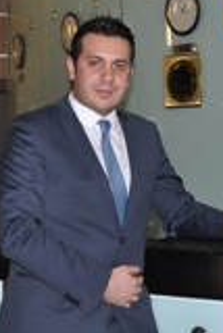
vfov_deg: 18.6
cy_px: 85
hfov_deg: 12.6
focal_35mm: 109
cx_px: 113
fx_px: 1011
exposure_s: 1/60
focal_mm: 26
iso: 250
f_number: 4
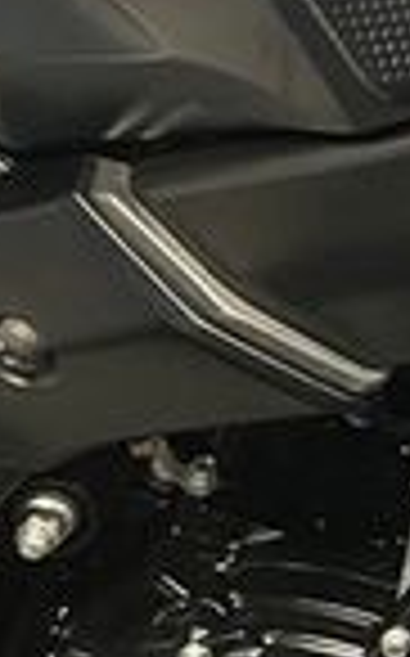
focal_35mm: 121
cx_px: 973
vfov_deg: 15.8
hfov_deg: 9.6
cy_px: -351
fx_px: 2168
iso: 400
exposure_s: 1/50
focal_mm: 5.1
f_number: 1.6
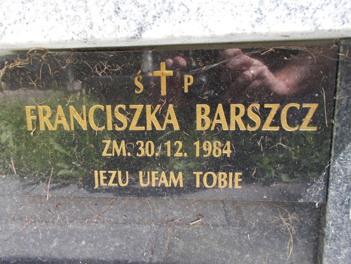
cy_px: 132
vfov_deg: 53.1
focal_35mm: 26
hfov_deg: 67.3
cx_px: 176
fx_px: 264
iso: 80
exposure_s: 1/80
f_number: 3.2
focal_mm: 4.6
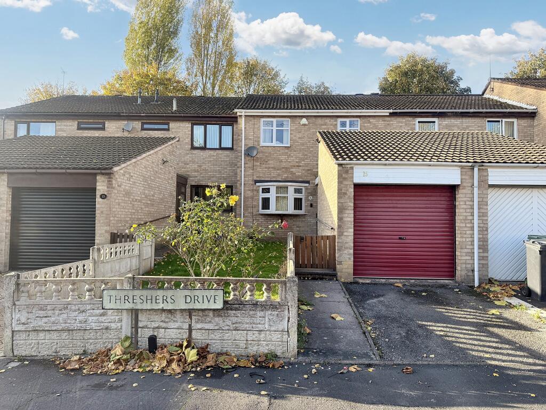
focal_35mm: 24
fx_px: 379
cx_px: 273
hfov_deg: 71.6
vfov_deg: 56.8
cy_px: 205
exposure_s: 1/1211
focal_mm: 6.8
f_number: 1.8
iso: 100
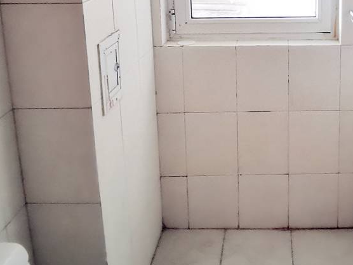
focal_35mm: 44
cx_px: 291
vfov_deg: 30.9
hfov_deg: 40.8
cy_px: 11
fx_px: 449
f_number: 2.2
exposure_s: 1/33.3
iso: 800
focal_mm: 2.26
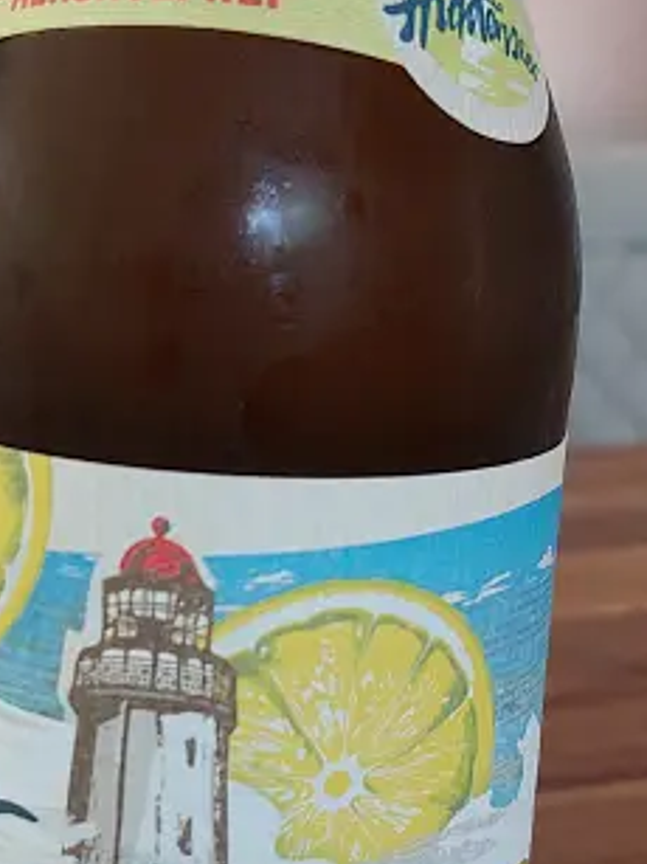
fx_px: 1995
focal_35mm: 80
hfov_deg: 18.1
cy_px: 456
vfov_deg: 24.4
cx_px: 68
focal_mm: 5.23
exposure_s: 1/50
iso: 200
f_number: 1.8
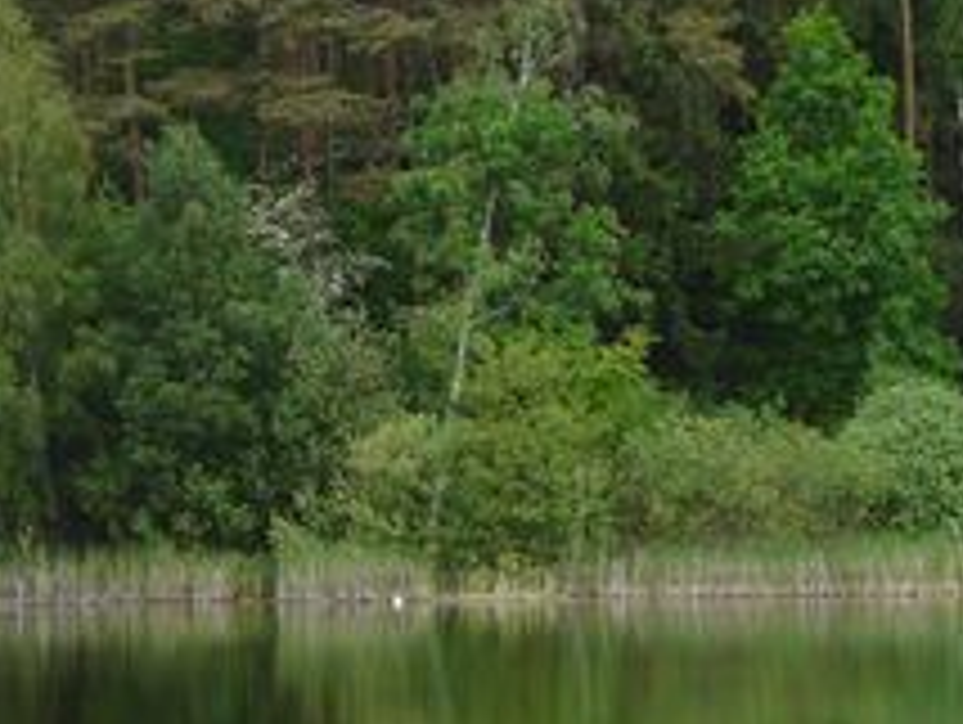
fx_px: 5403
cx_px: -220
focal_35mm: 194
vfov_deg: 7.7
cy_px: 328
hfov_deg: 10.0
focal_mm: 8.5
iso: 100
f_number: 4
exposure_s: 1/200
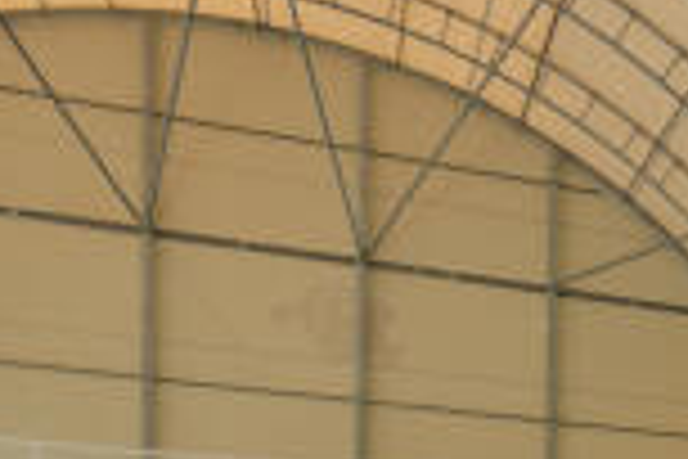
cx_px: 1003
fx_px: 1376
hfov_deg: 23.2
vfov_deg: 16.5
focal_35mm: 72
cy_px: 763
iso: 1250
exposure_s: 1/500
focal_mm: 13.2
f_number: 7.1
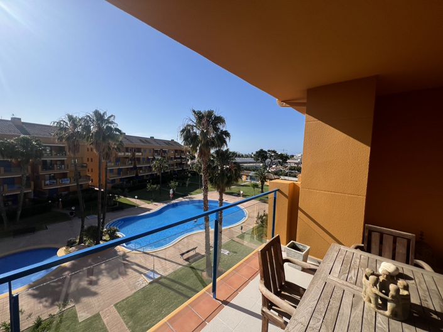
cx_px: 222
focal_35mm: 13
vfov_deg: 89.9
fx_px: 166
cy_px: 166
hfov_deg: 106.2
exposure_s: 1/3650
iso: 32
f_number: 1.8
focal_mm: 1.57
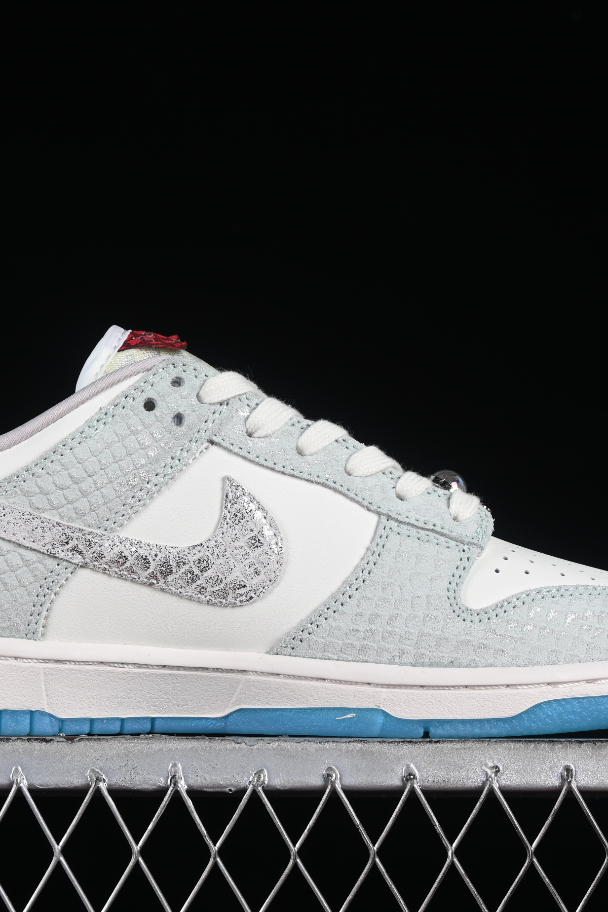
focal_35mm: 113
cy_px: 456
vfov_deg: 18.1
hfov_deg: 12.1
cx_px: 232
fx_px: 2862
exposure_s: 1/80
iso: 160
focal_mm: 50
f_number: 8
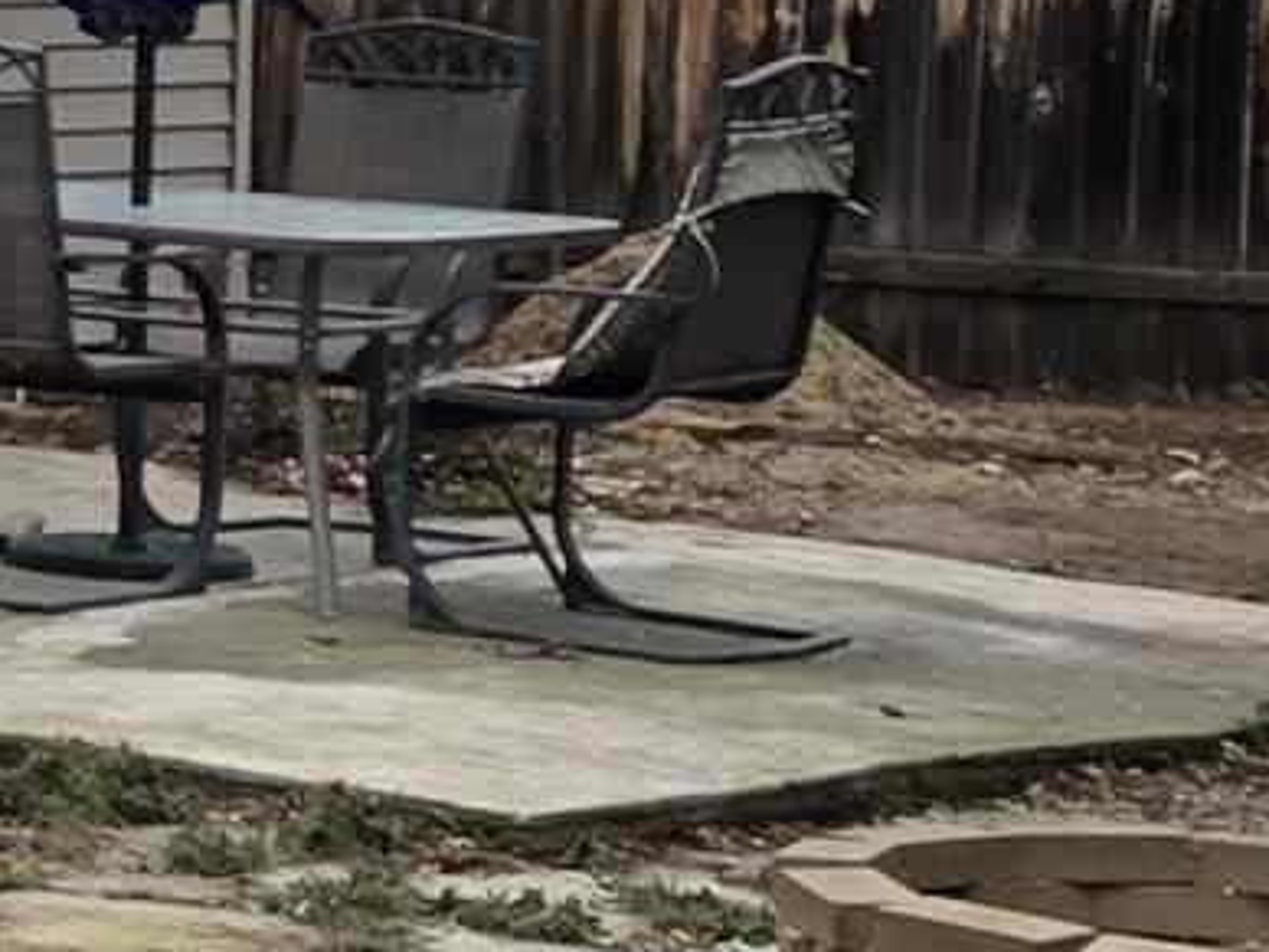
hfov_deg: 9.1
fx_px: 6672
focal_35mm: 182
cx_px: -2365
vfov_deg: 8.1
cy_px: 36
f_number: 1.7
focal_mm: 6.3
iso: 80
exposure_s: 1/2404
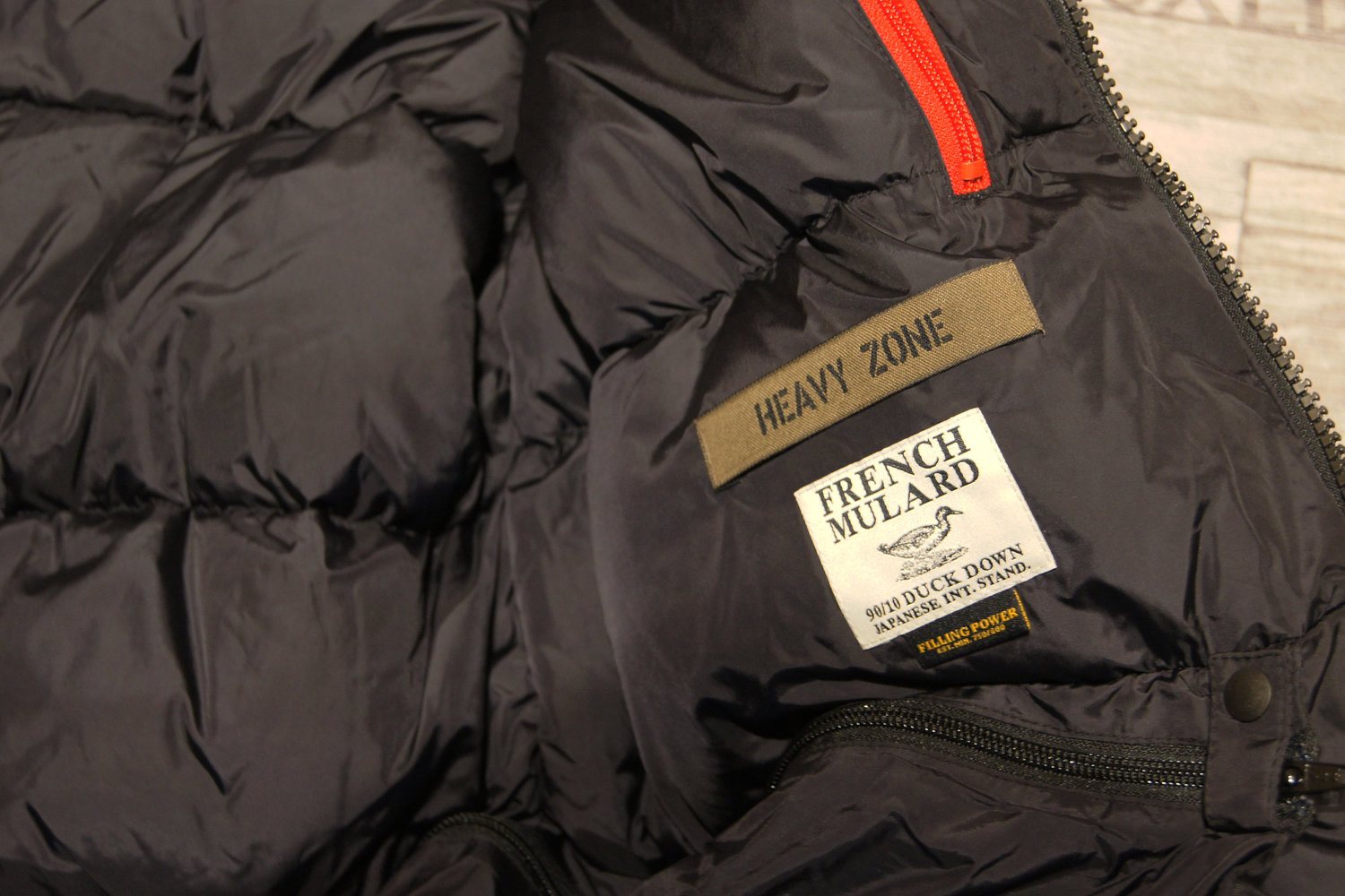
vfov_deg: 25.8
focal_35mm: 52
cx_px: 672
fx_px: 1961
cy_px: 448
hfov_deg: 37.9
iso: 1600
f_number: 5
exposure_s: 1/10
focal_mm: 35
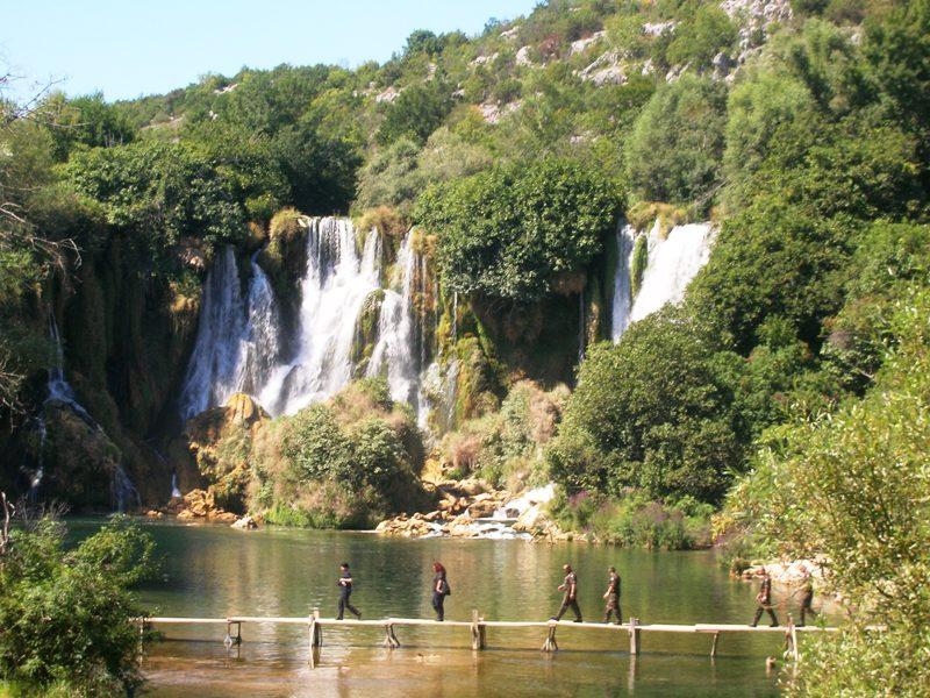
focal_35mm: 102
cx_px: 465
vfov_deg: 14.5
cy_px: 349
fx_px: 2740
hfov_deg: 19.3
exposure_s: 1/67.3
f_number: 8.2
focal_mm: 17.1
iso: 50
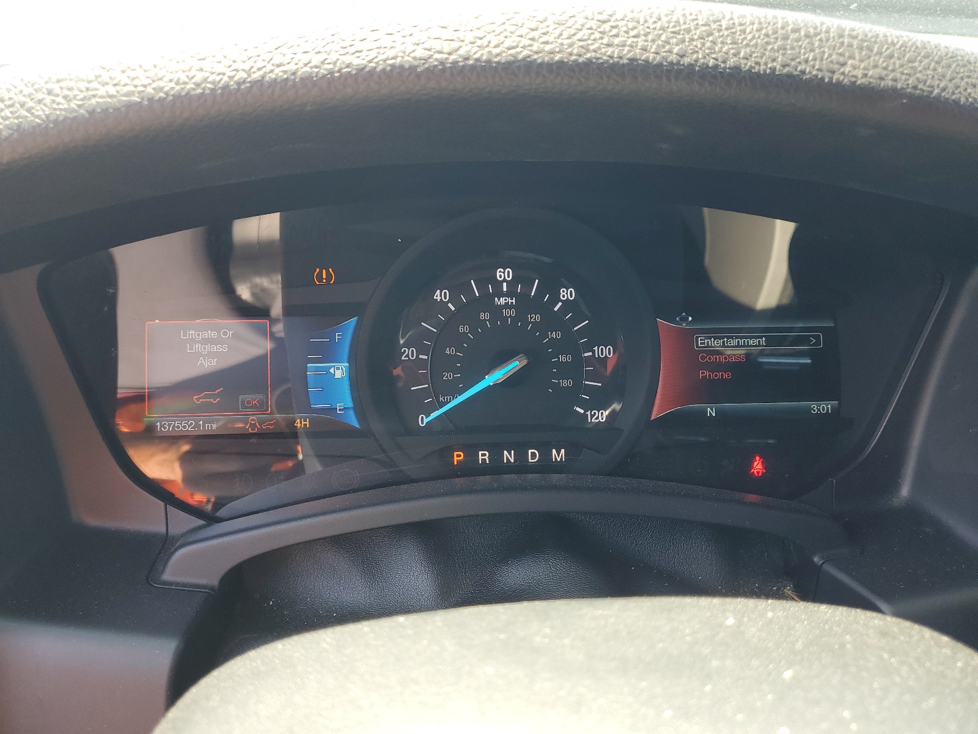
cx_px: 489
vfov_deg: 53.1
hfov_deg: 67.3
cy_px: 367
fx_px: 735
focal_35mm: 26
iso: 50
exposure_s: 1/130
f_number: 1.5
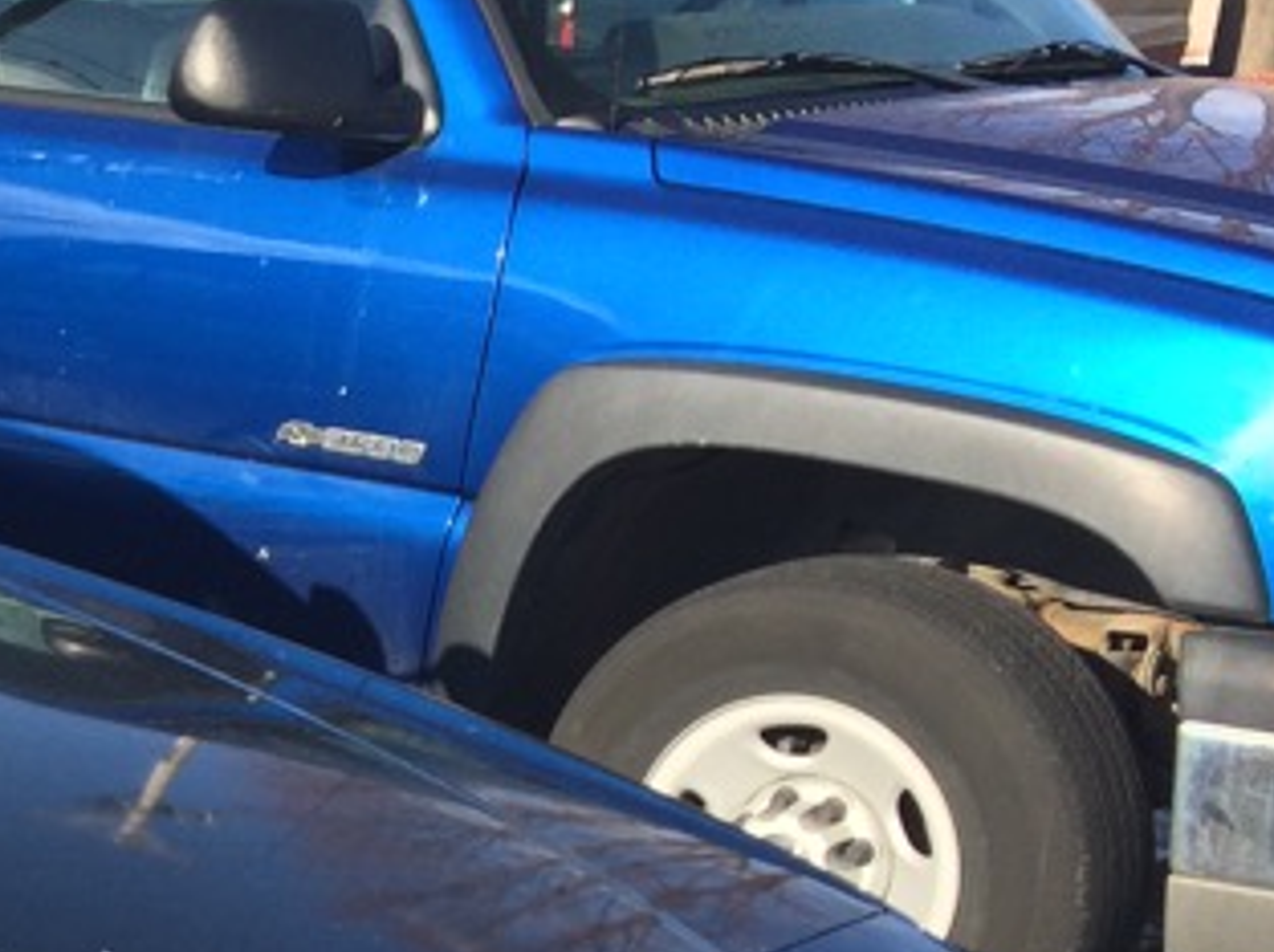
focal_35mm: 95
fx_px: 3492
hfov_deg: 18.3
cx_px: -668
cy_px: 1135
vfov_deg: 15.0
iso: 32
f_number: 2.2
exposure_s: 1/1080
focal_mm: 4.15
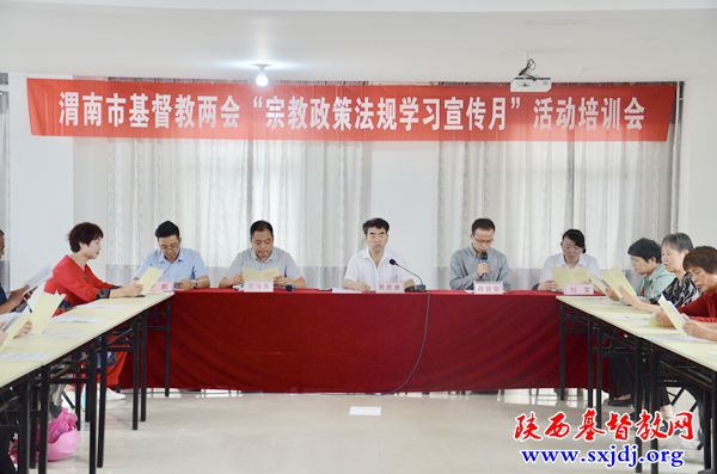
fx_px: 1133
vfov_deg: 23.7
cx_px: 358
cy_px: 237
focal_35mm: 57
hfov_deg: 35.1
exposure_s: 1/80
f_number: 4.5
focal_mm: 38
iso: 1000
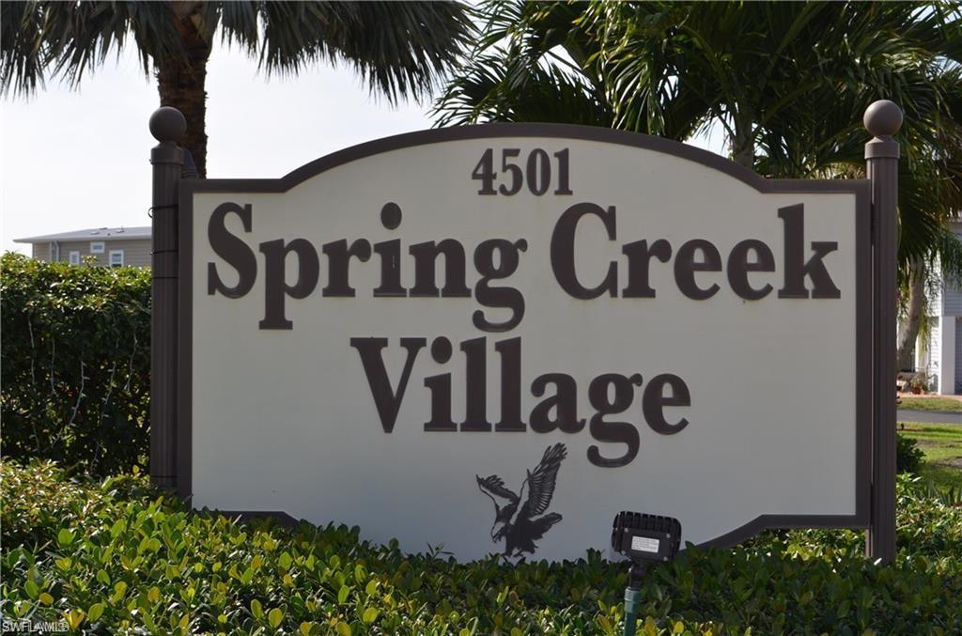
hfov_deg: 39.0
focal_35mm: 51
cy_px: 318
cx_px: 481
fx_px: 1359
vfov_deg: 26.3
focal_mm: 34
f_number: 9
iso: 100
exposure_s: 1/200
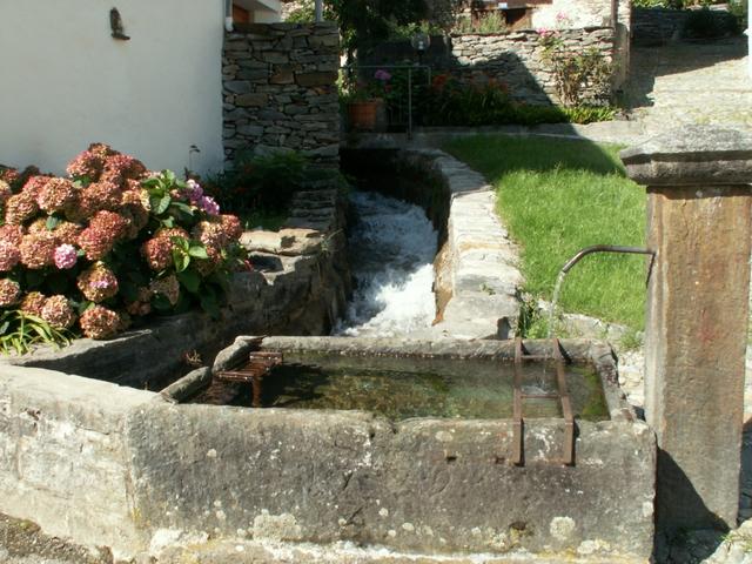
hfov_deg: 52.6
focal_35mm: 35
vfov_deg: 40.7
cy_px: 282
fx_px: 760
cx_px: 376
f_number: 5.6
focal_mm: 5.86
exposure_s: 1/125
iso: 50
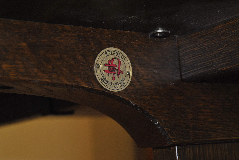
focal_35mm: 82
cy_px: 80
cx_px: 120
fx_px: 549
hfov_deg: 24.6
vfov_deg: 16.6
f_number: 6.3
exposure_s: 1/50
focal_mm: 55
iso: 800
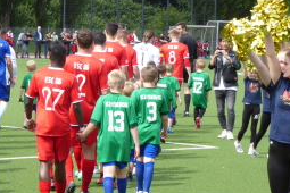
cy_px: 87
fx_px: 1571
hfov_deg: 10.5
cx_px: 89
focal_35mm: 195
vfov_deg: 7.0
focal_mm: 19
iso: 80
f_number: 5.1
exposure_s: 1/200
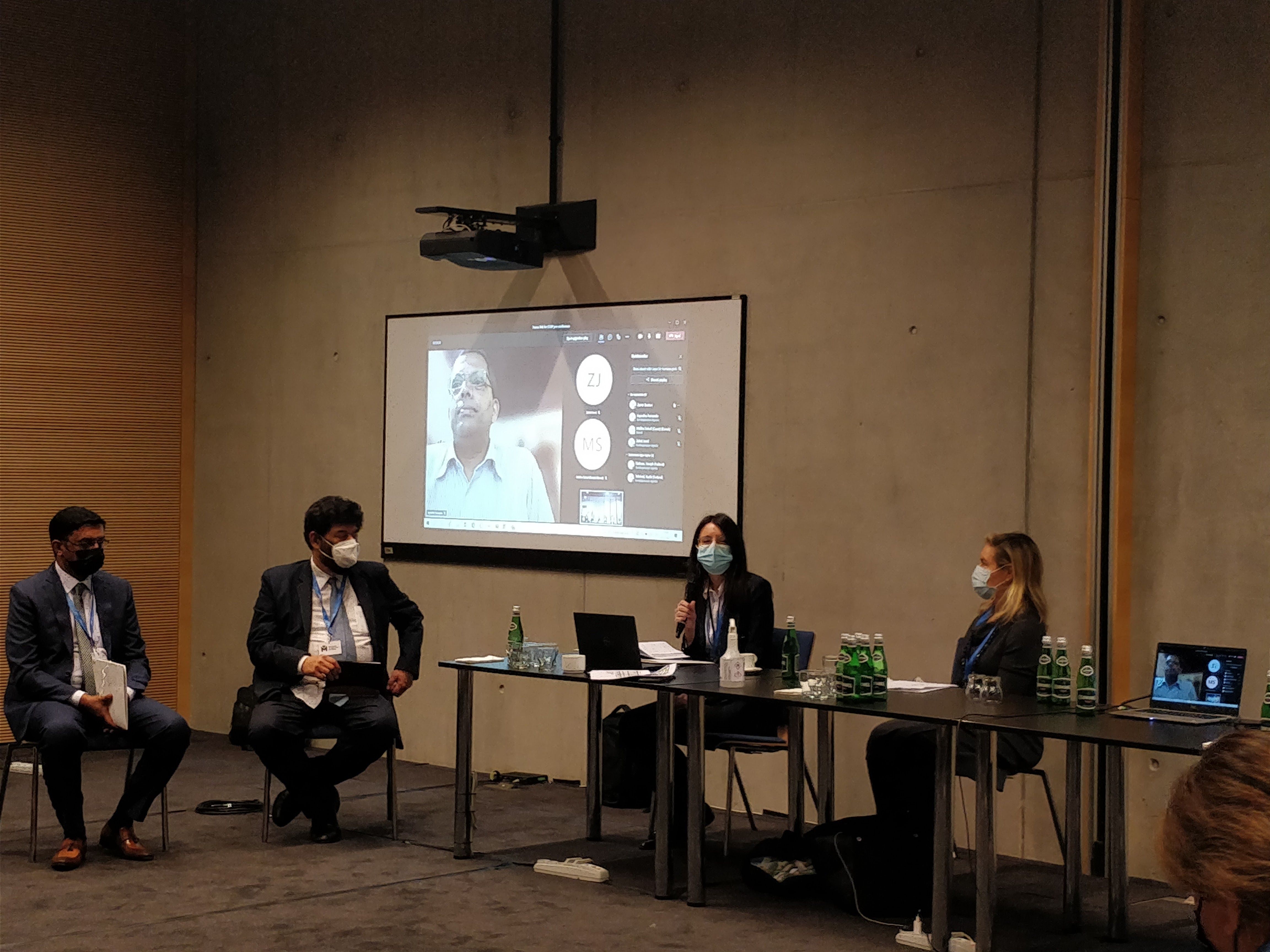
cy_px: 476
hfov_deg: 71.6
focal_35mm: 24
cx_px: 635
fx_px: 881
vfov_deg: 56.8
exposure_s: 1/50
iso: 400
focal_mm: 4.1
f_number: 1.7
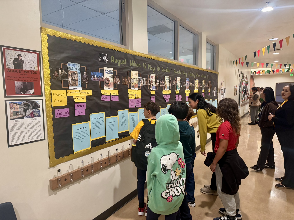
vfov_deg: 56.8
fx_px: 204
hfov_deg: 71.6
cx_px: 147
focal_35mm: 24
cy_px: 110
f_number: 1.78
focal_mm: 6.76
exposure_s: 1/60
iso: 400
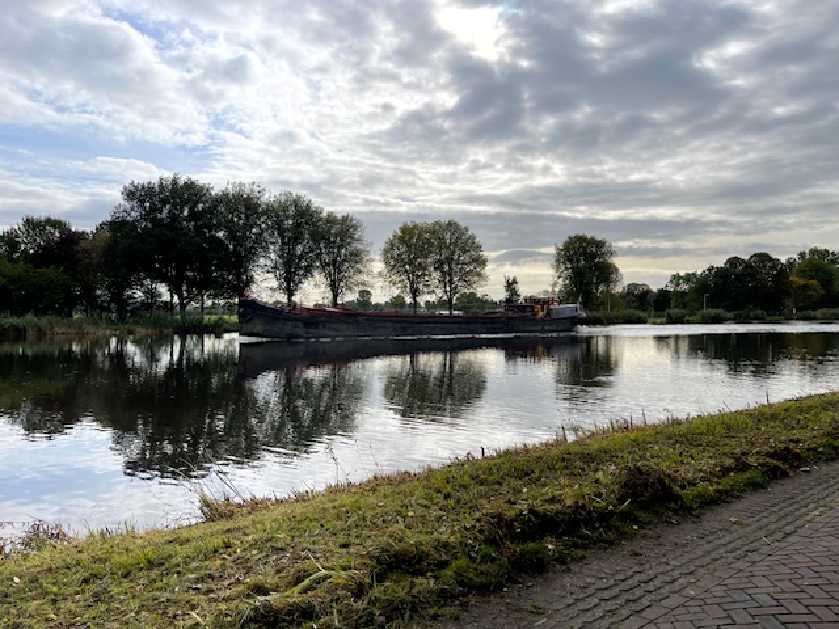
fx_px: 630
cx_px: 420
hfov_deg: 67.3
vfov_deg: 53.1
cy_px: 314
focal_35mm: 26
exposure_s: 1/4348
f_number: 1.6
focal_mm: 5.1
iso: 32
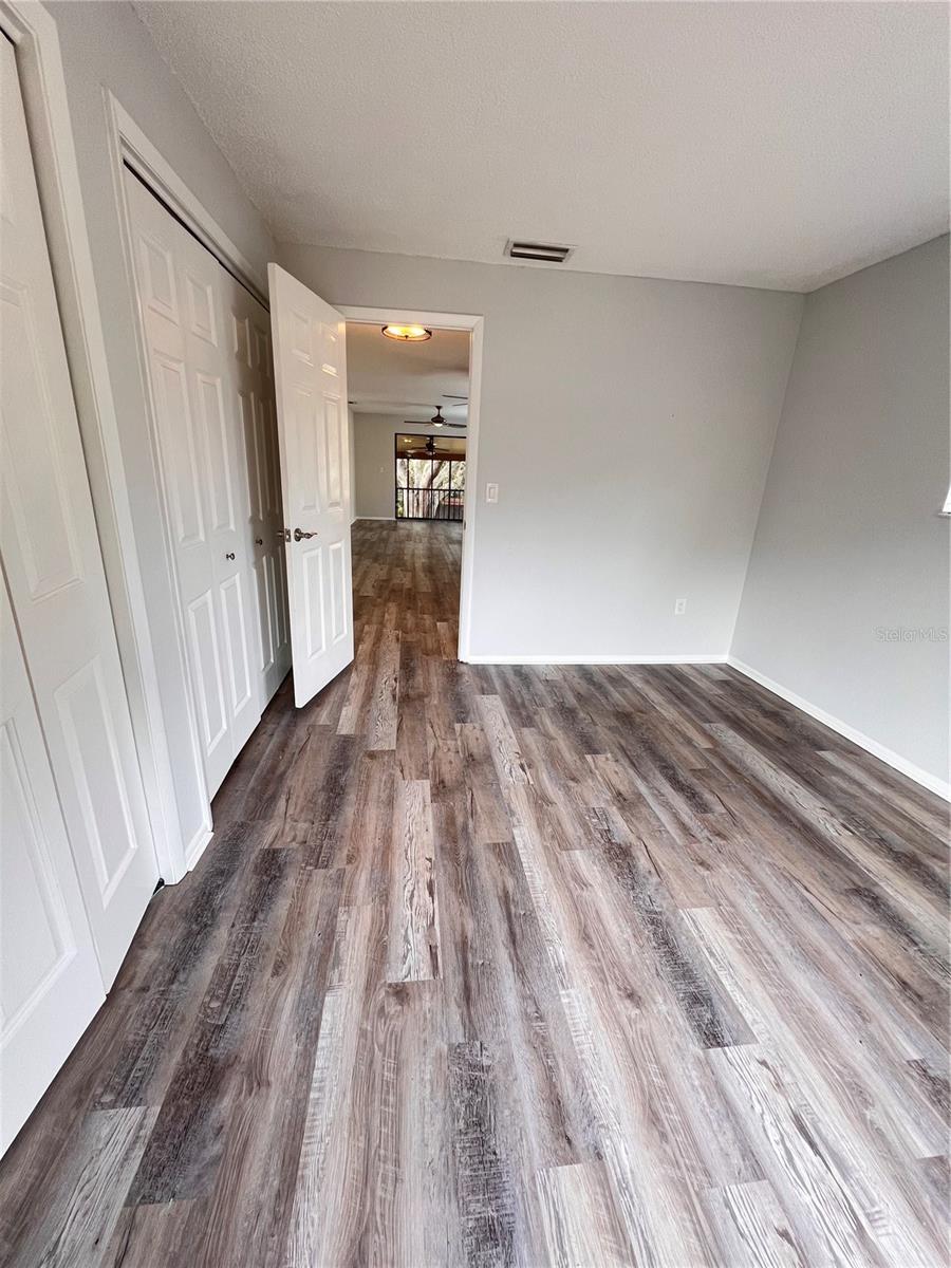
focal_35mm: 13
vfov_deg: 106.2
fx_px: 476
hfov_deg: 89.9
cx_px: 476
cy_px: 634
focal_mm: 1.57
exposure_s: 1/120
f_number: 1.8
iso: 100
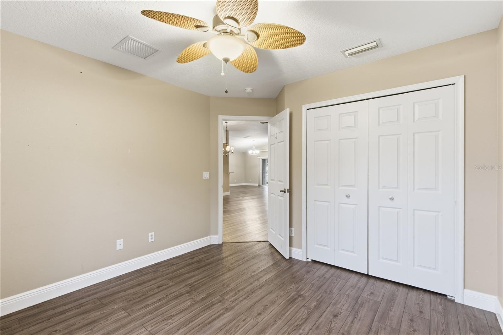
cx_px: 252
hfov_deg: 96.7
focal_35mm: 16
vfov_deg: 73.7
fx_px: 223
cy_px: 168
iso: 250
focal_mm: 16
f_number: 9
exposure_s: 1/8
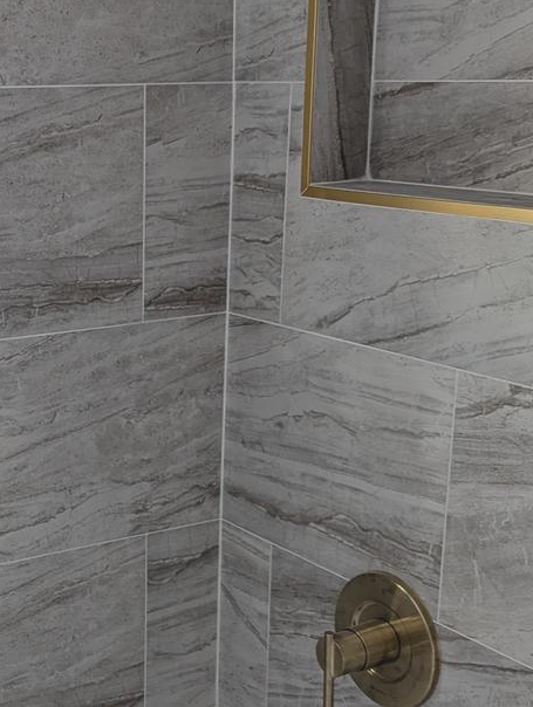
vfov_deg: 31.5
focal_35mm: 61
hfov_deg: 23.4
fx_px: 1249
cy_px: 446
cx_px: 48
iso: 35
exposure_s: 1/23.8
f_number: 1.85
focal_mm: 6.81
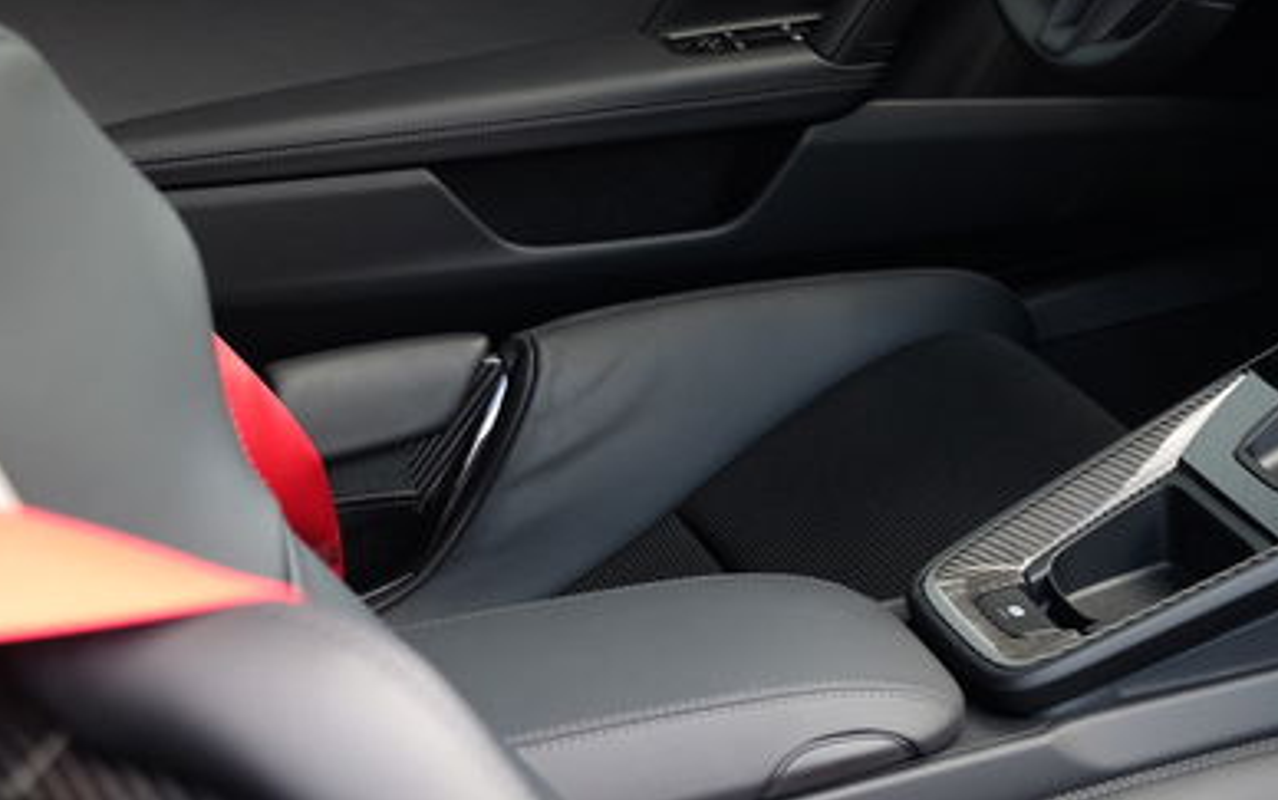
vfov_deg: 15.2
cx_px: 1657
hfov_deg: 21.7
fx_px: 2997
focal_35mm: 86
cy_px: 319
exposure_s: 1/75
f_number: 3.2
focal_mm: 21.4
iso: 200
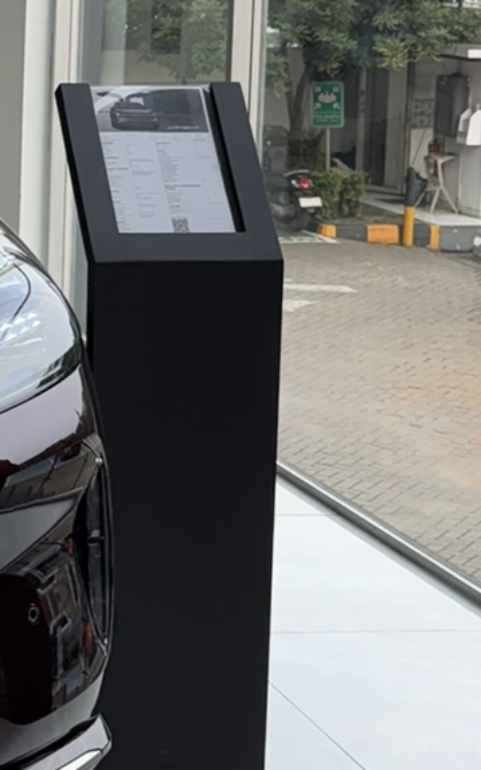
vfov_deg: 22.4
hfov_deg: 12.4
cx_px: -537
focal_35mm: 91
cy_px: 129
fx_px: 1909
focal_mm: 6.76
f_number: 1.78
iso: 64
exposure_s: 1/100
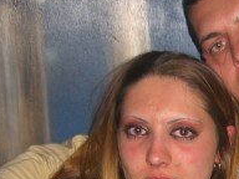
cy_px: 184
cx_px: 228
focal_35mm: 119
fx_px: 822
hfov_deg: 16.3
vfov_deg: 12.3
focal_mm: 7.9
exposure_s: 1/60
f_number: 2.8
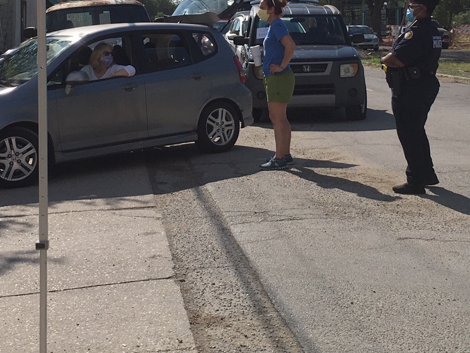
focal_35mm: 71
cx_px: 255
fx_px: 964
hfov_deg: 27.4
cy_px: 18
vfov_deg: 20.2
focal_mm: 4.15
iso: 25
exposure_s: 1/2849
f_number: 2.2
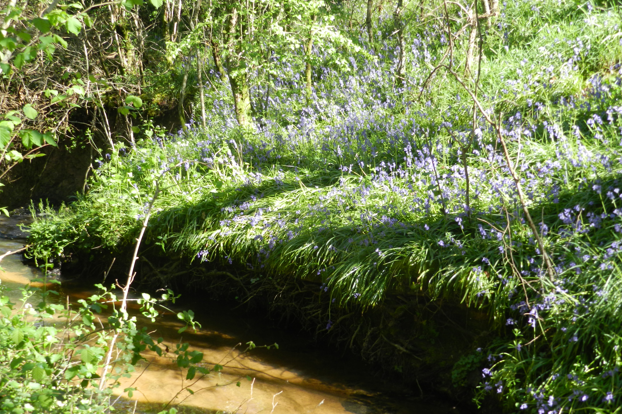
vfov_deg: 21.6
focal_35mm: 63
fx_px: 1088
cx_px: 309
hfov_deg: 31.9
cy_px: 210
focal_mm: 10.7
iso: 160
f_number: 4.6
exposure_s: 1/100
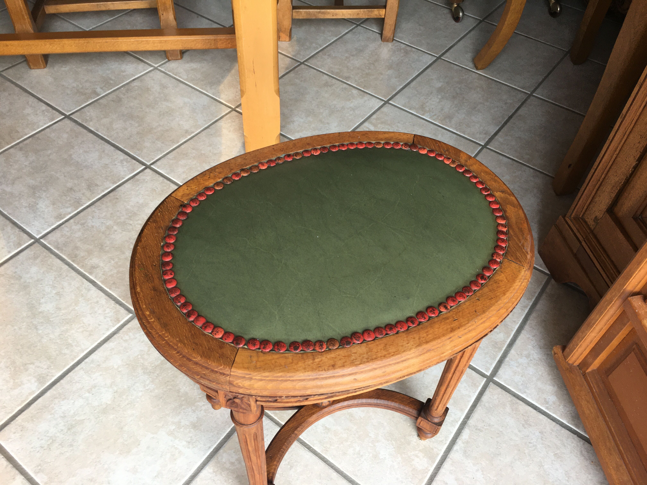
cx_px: 324
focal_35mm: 29
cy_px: 242
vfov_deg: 48.2
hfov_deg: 61.7
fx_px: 542
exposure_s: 1/50
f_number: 2.2
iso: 32
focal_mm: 4.15
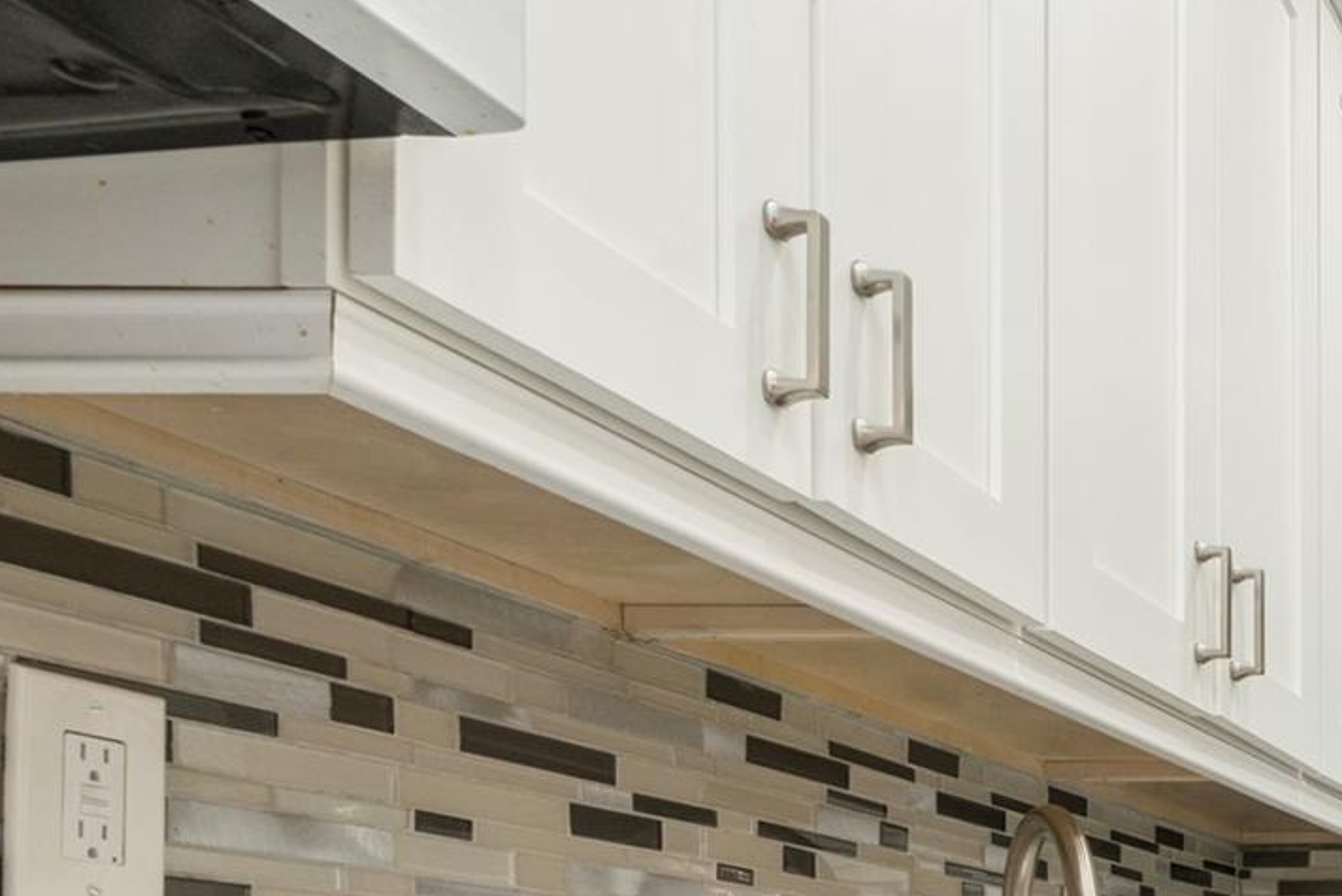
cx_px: 1862
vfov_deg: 25.8
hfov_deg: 30.1
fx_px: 1769
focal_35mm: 47
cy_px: 1042
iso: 400
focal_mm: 16.5
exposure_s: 1/10
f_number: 11
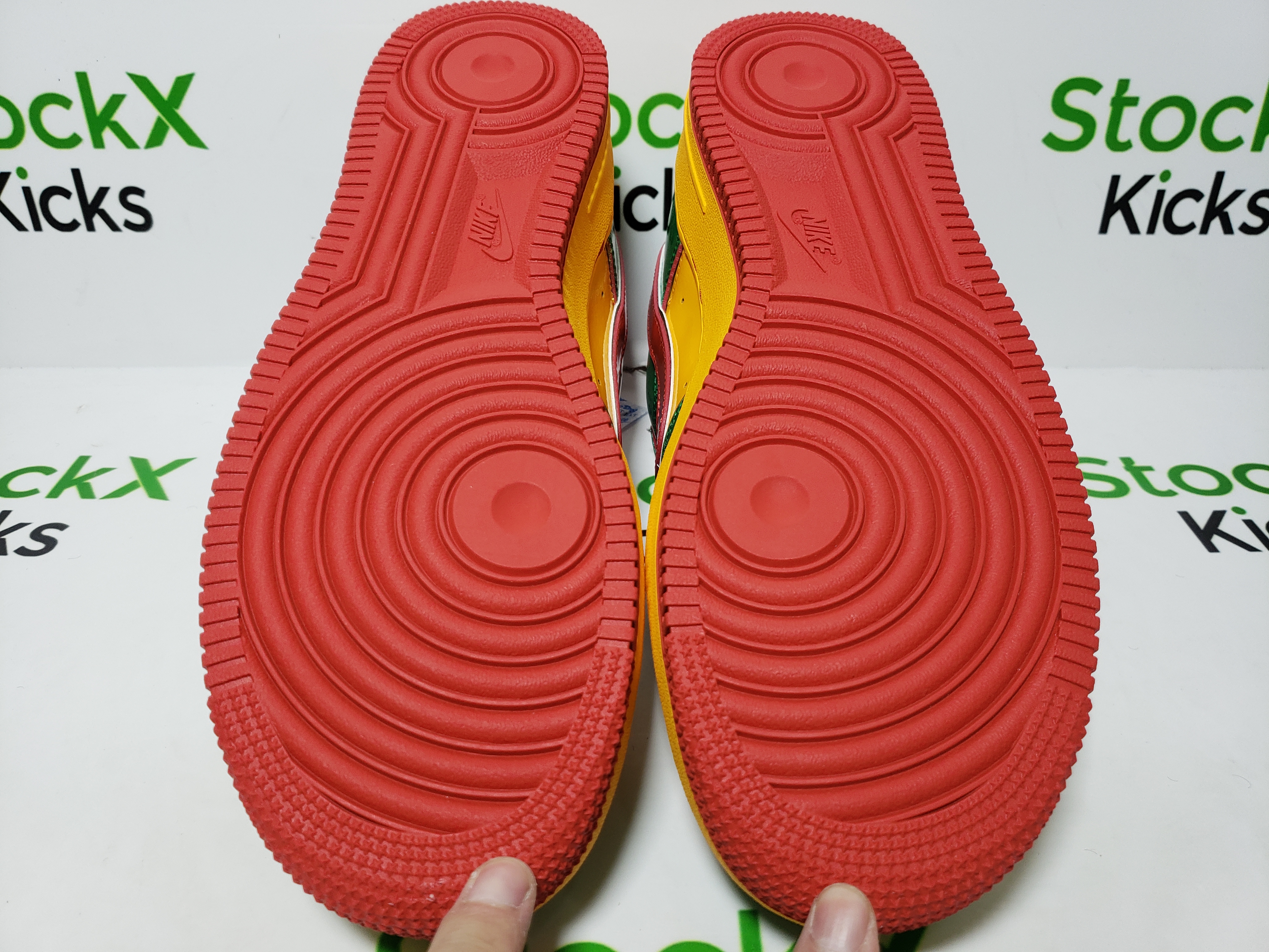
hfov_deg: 67.3
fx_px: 953
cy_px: 476
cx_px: 634
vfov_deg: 53.1
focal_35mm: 26
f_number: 1.5
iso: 50
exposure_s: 1/357
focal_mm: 4.3
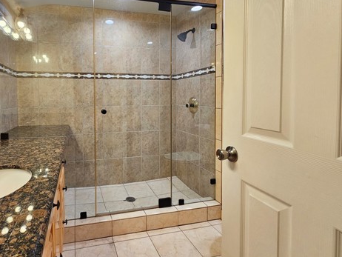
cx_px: 118
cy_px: 104
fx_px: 178
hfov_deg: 85.1
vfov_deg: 71.0
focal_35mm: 18
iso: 100
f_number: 2.2
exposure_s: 1/60
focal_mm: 2.2
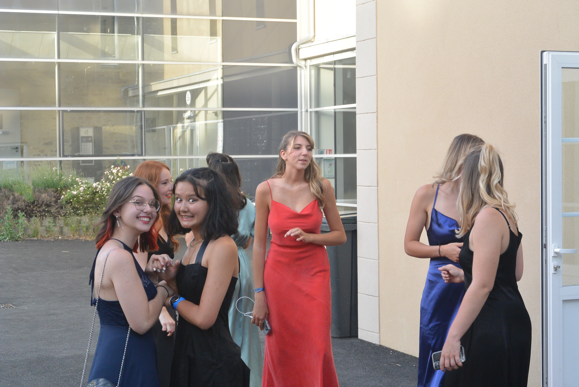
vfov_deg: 18.5
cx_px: 290
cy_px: 194
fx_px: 1192
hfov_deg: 27.3
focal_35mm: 74
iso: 400
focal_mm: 27.5
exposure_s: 1/200
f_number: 5.6
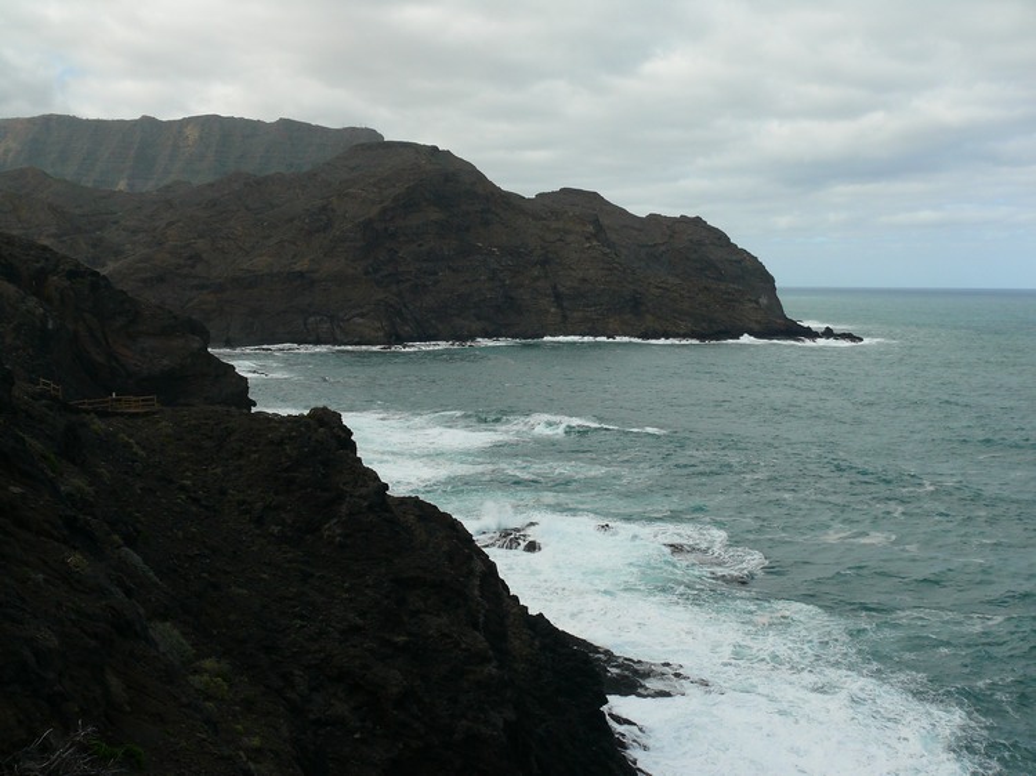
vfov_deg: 40.7
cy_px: 388
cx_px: 518
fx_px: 1047
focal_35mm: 35
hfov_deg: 52.6
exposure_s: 1/250
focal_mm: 7.4
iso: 100
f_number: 4.5
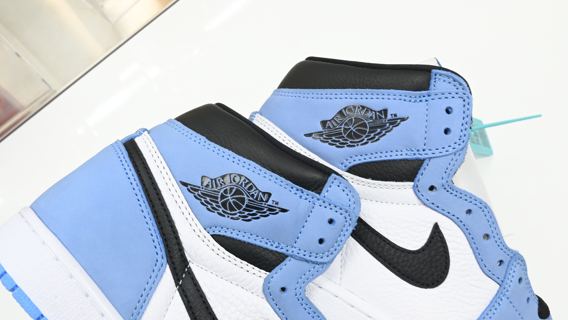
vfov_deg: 30.4
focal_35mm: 39
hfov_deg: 51.6
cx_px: 282
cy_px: 170
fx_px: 587
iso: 100
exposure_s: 1/4
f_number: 13
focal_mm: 37
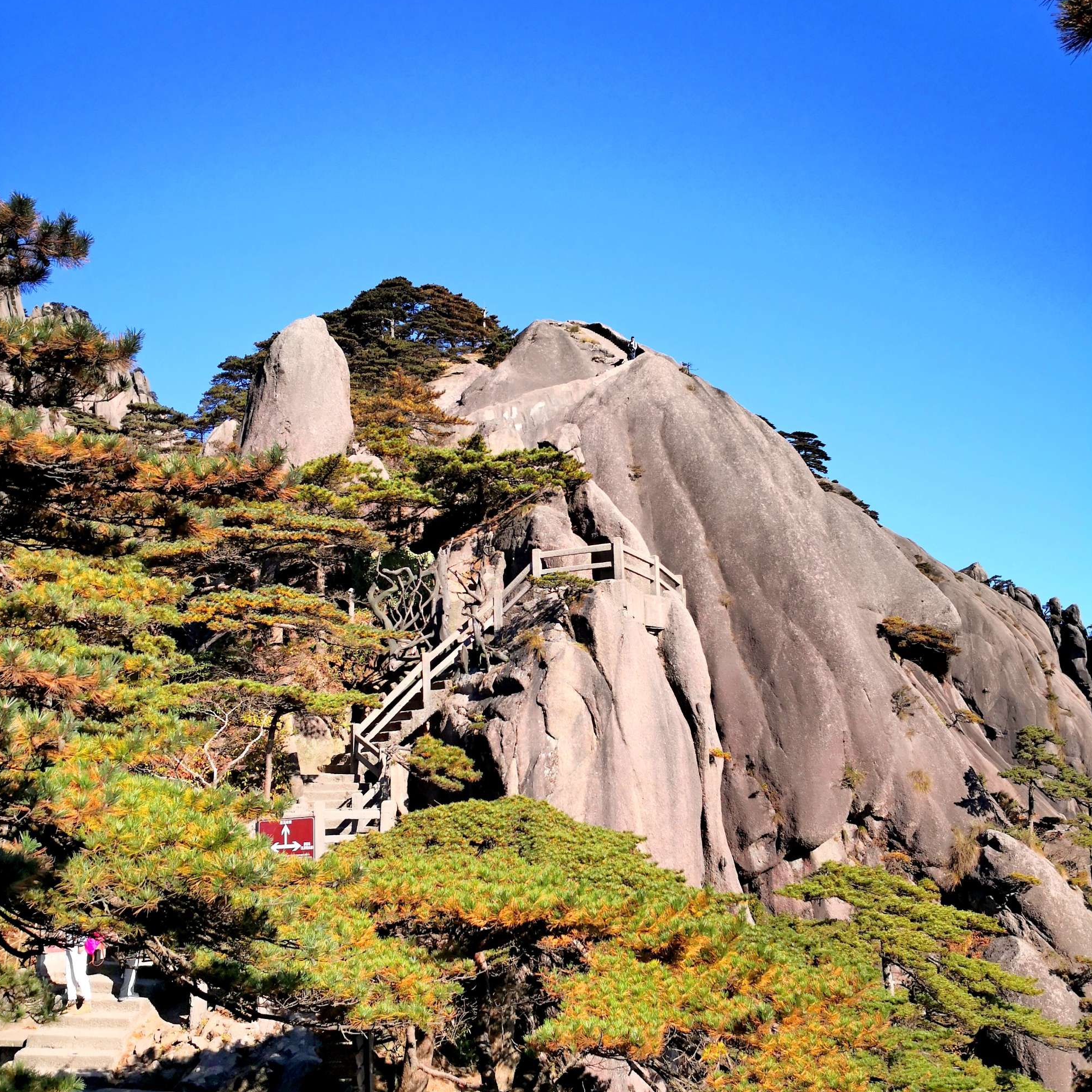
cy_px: 577
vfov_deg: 51.1
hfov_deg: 51.1
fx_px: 1142
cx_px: 546
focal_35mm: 32
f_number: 1.6
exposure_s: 1/2000
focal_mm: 3.95
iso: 50
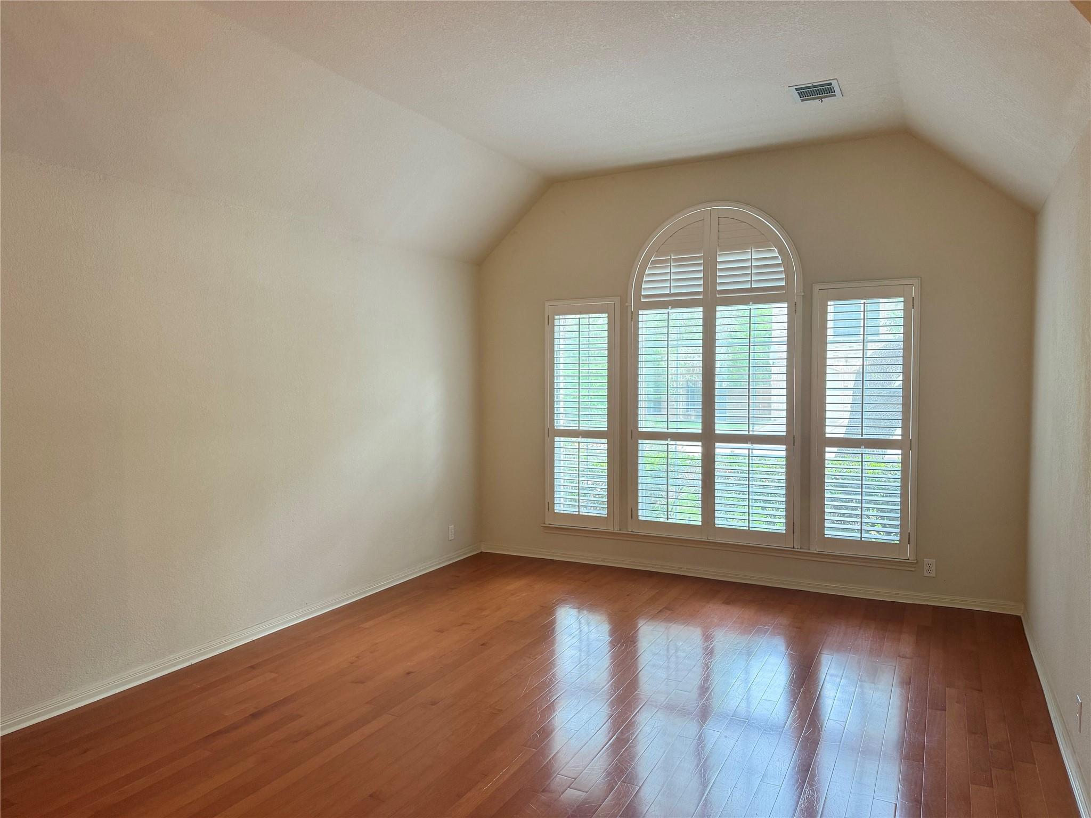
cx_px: 546
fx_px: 756
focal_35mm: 24
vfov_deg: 56.8
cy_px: 409
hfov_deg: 71.6
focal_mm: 6.76
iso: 250
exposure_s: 1/60
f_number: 1.78
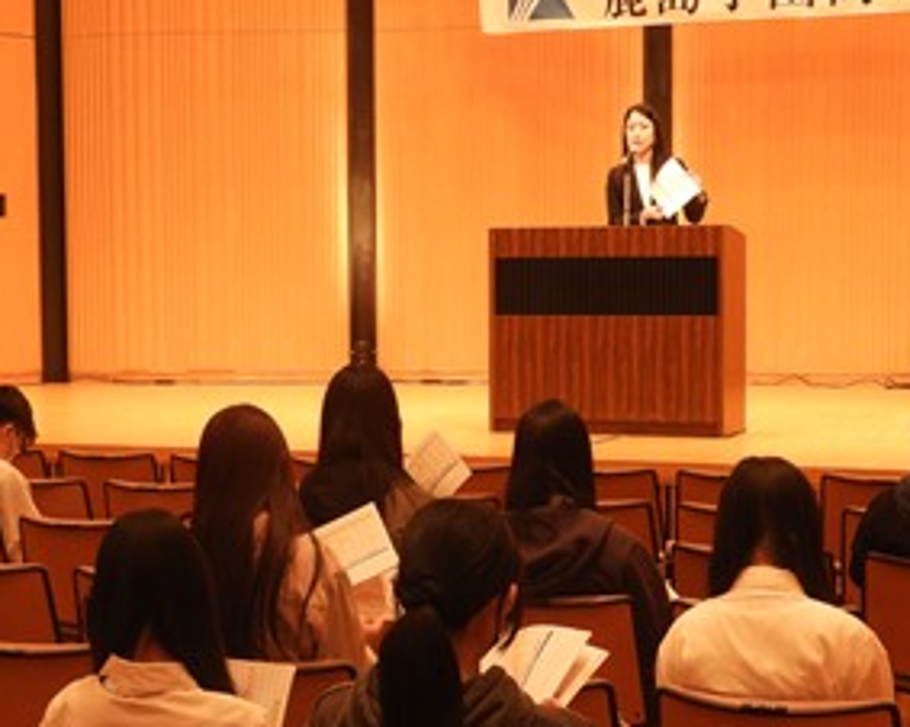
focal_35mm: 85
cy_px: 418
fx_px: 2288
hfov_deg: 22.5
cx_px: 383
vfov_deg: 18.0
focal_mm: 9.9
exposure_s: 1/30
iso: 280
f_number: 4
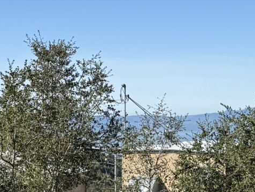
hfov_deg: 19.0
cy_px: 65
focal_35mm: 103
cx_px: 95
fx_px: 759
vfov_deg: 14.3
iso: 80
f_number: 1.78
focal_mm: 6.76
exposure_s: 1/5319
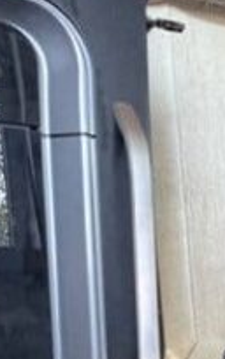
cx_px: 346
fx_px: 792
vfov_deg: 22.0
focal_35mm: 81
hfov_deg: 14.9
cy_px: 505
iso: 32
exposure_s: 1/100
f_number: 1.6
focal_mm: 4.2
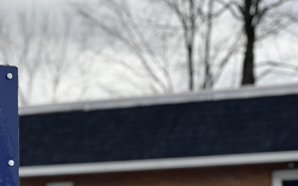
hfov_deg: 9.7
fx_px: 1746
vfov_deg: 6.1
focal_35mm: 215
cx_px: 47
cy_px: 184
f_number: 2.8
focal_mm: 9
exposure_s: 1/449
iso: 32
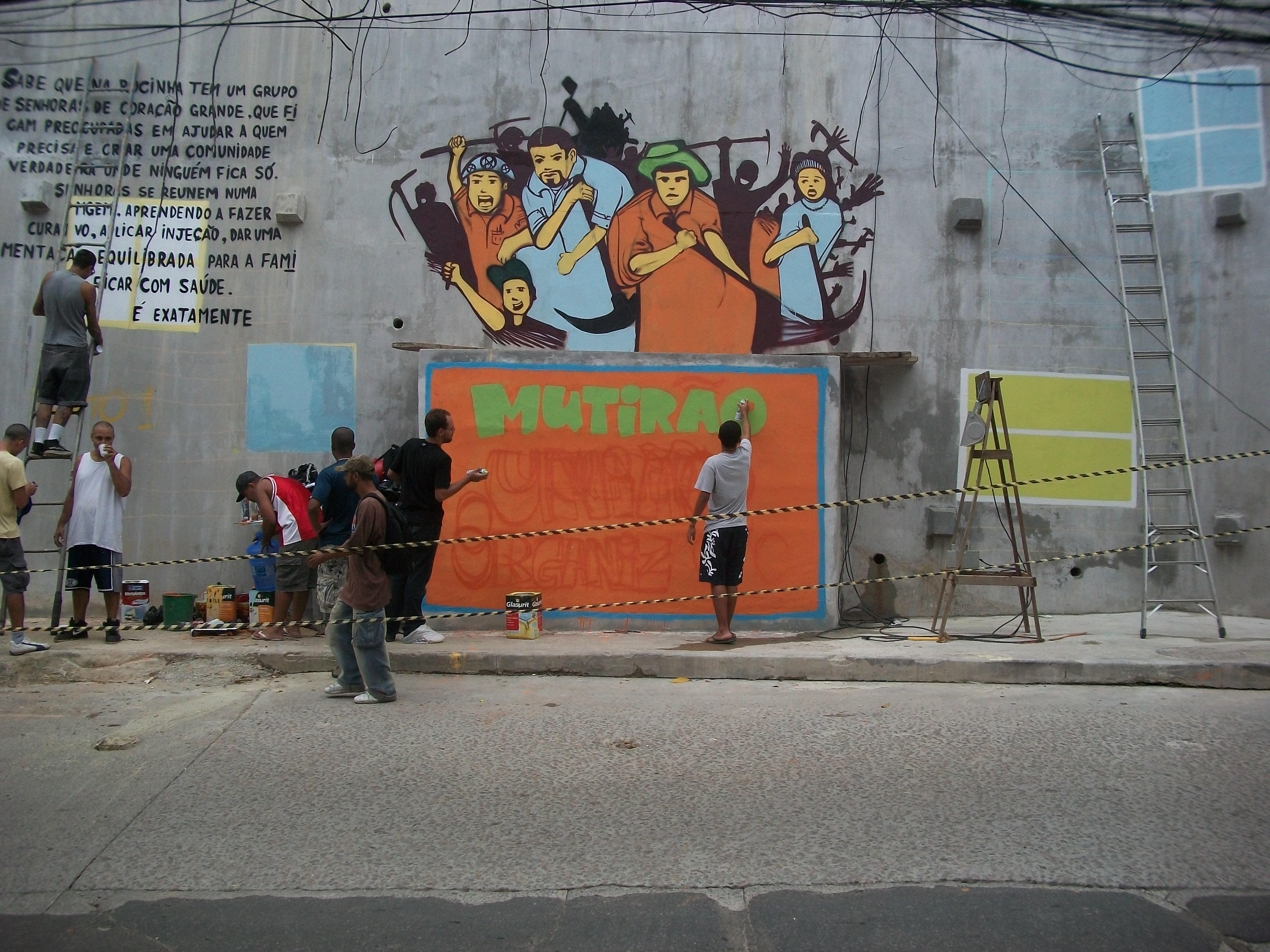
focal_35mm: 32
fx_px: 1174
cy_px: 476
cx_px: 635
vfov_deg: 44.2
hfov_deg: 56.8
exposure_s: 1/400
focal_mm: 5.7
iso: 80
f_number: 2.9
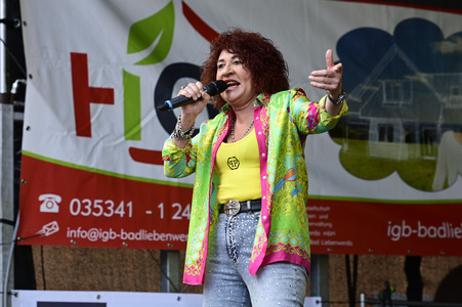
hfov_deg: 15.8
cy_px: 154
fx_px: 1667
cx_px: 231
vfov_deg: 10.5
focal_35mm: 130
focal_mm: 130
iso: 320
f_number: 4
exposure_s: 1/320
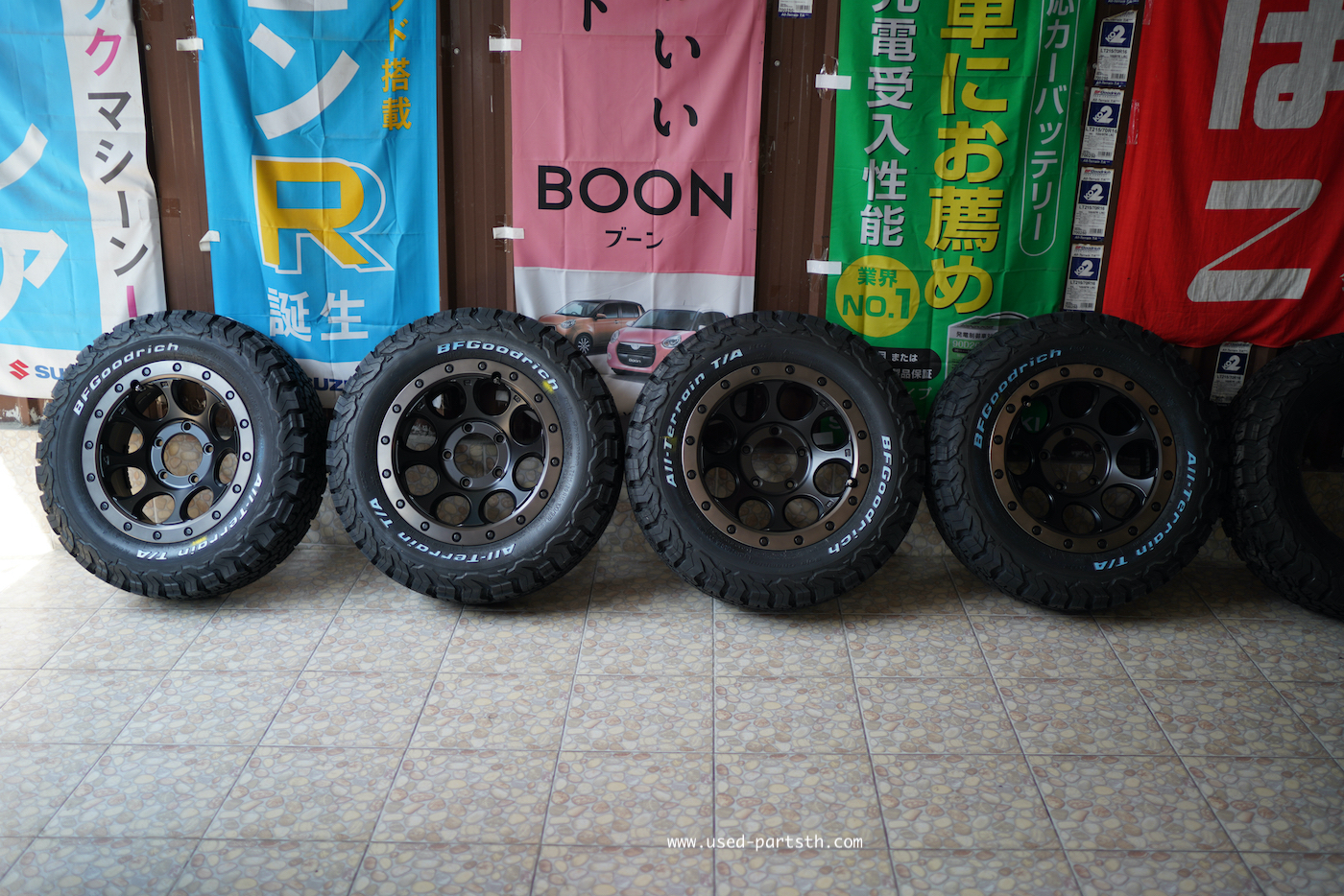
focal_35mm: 35
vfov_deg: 37.9
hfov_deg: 54.4
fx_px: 1307
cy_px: 448
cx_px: 672
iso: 100
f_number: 1.4
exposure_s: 1/320
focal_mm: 35
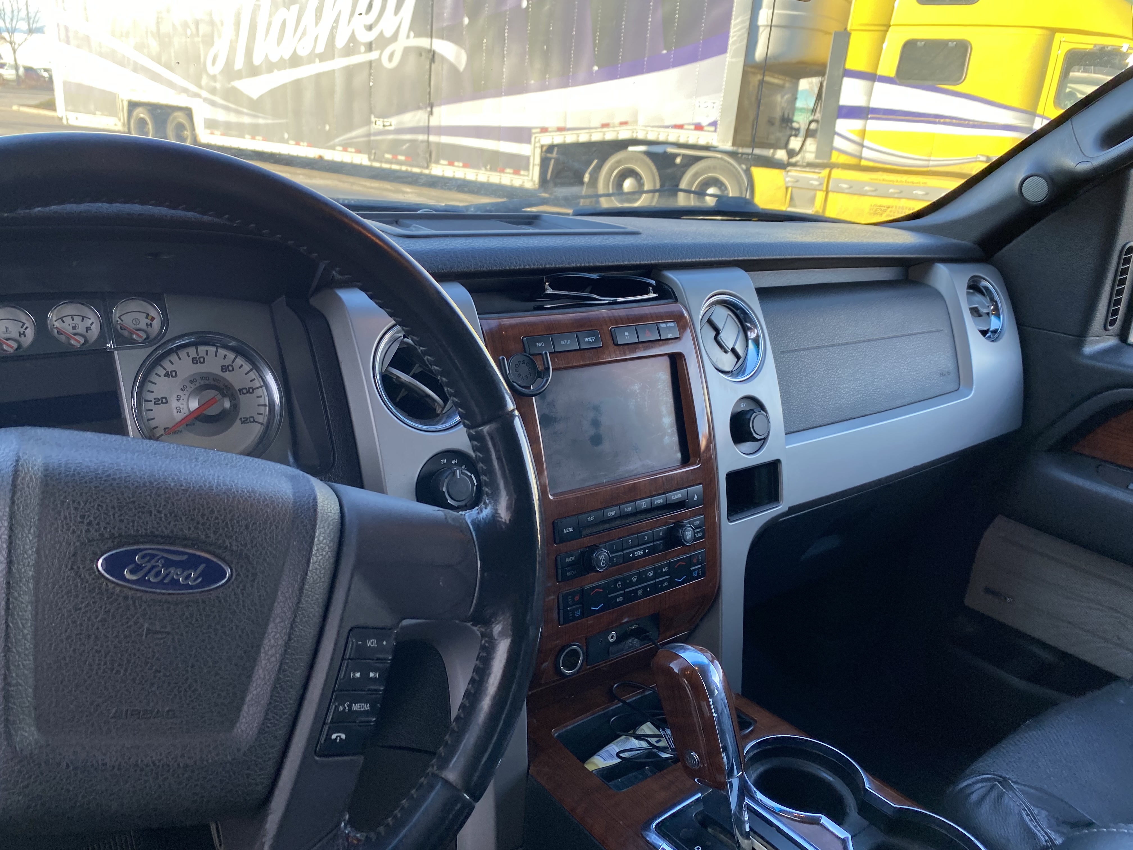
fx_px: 851
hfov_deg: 67.3
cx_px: 566
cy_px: 425
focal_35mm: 26
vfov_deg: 53.1
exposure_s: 1/122
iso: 32
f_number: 1.8
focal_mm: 4.25
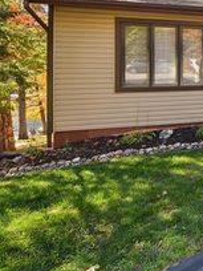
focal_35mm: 33
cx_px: 310
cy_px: 63
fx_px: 258
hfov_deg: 27.7
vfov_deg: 52.5
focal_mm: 14
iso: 400
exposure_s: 1/200
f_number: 6.3
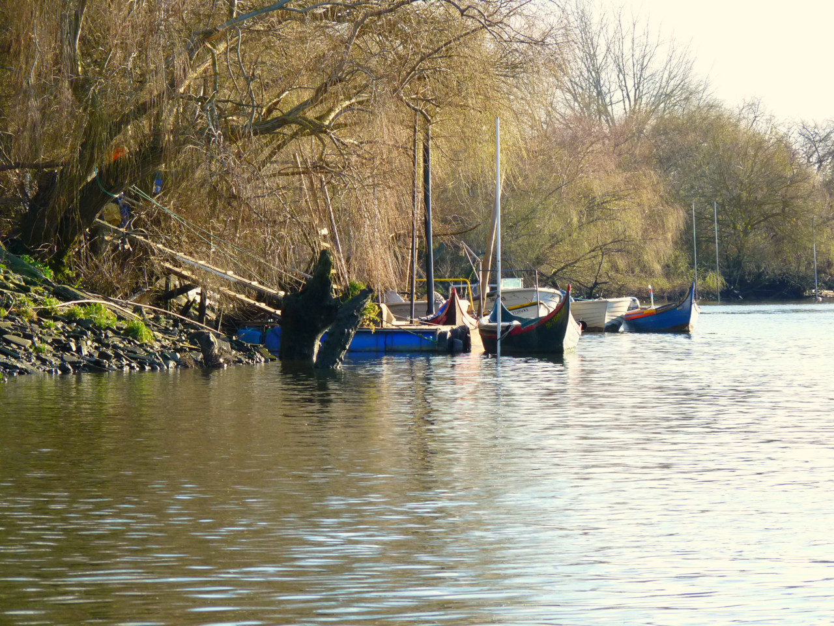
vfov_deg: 6.4
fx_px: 5590
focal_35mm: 232
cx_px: 417
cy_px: 313
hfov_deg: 8.5
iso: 160
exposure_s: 1/400
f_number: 4
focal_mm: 41.2
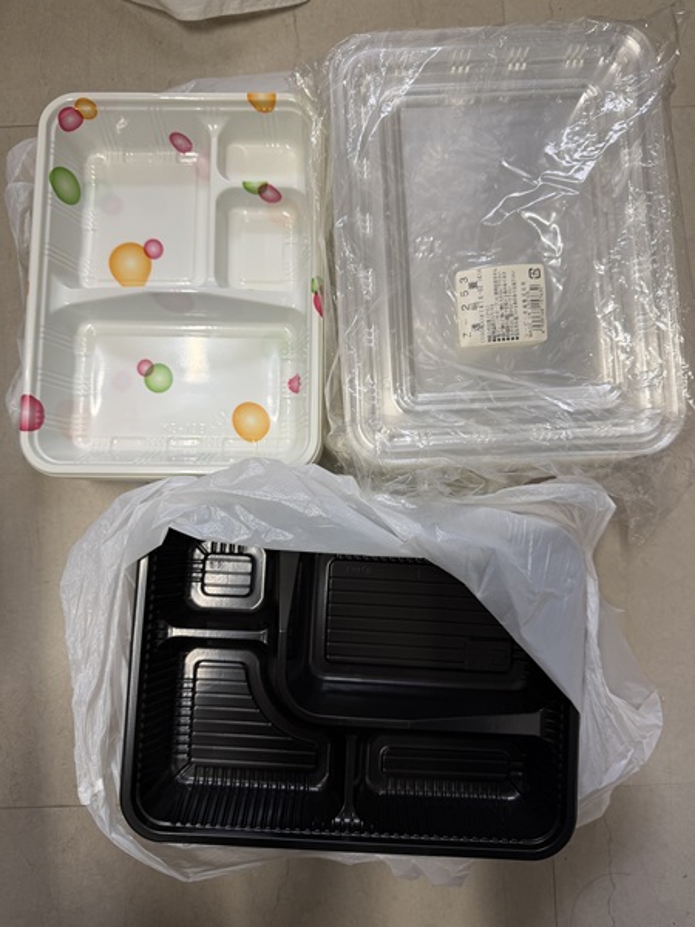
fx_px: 642
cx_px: 348
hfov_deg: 56.8
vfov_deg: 71.6
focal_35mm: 24
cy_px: 464
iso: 125
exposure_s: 1/121
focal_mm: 6.76
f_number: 1.78
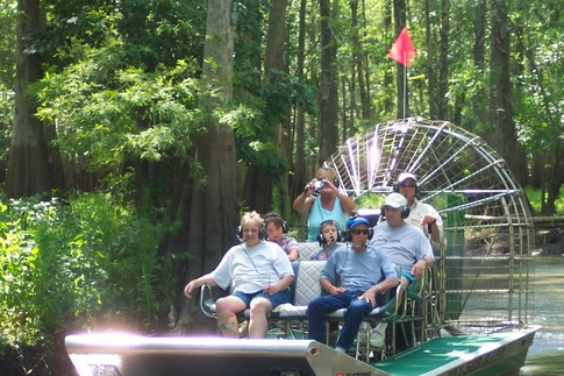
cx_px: 335
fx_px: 2208
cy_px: 224
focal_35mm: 141
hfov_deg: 14.5
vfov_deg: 9.7
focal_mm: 24
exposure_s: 1/90
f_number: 4.8
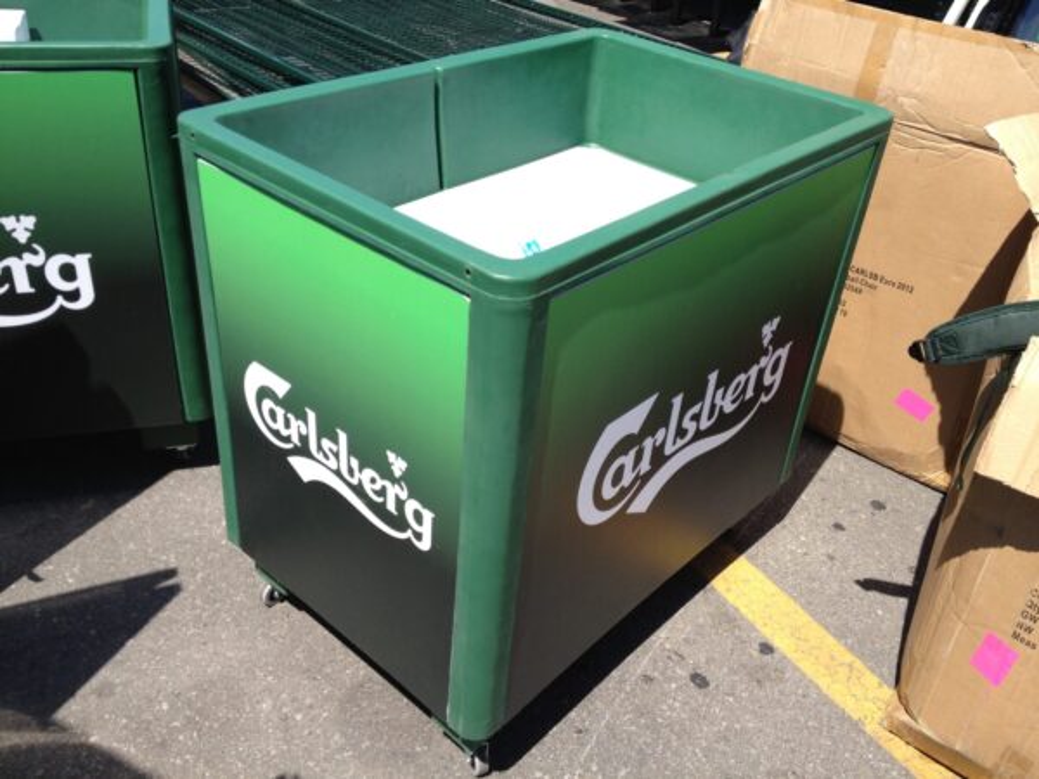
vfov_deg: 40.7
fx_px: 1051
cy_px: 390
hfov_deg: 52.6
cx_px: 520
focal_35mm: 35
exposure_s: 1/908
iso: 64
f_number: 2.4
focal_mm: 4.28
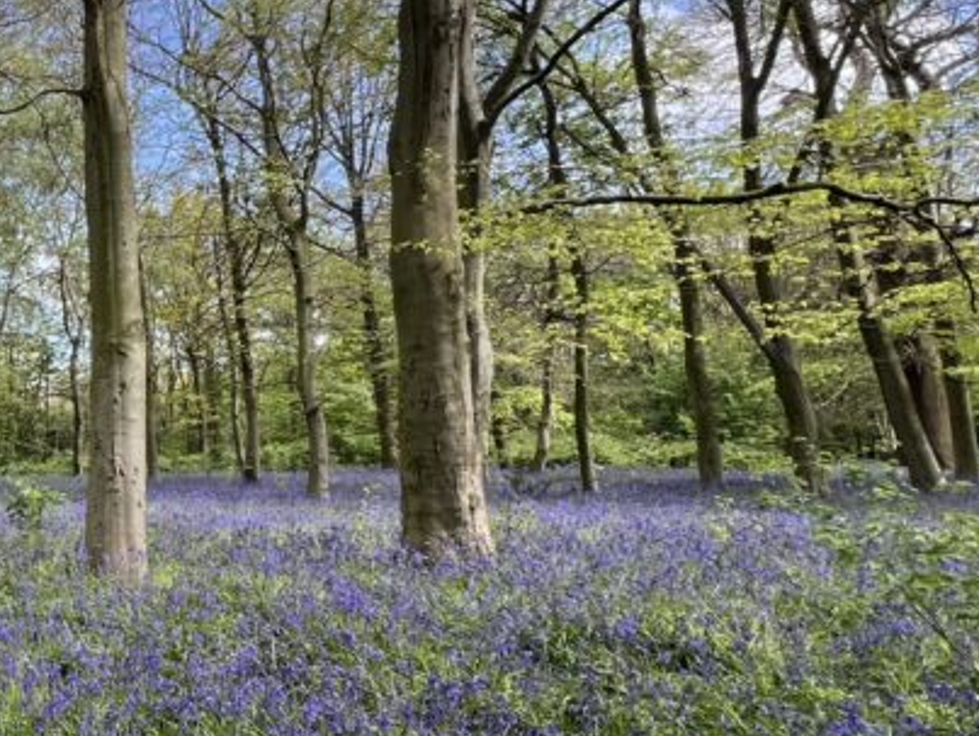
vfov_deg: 43.0
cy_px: 335
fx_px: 934
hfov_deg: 39.2
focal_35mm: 33
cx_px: -209
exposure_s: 1/261
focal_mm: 1.57
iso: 32
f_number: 1.8
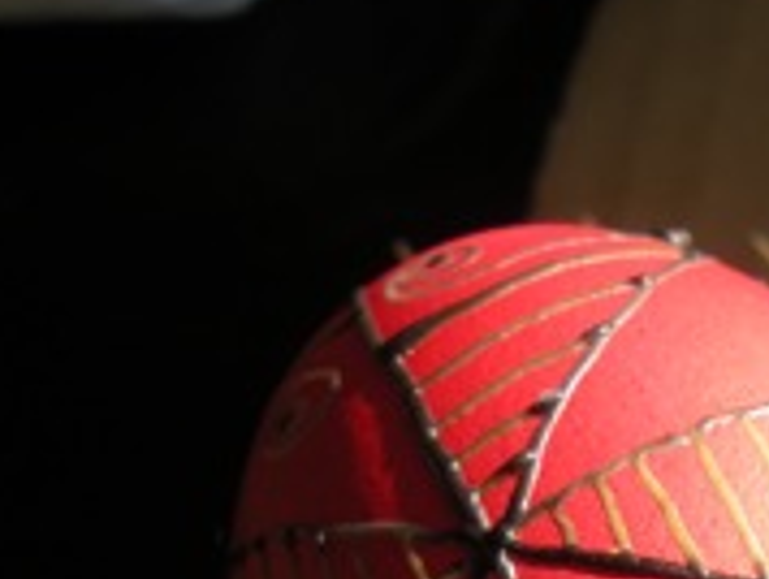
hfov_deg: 20.0
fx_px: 2113
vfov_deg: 15.2
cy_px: 629
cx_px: 778
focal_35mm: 95
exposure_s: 1/140
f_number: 3.5
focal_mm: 6.3
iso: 64
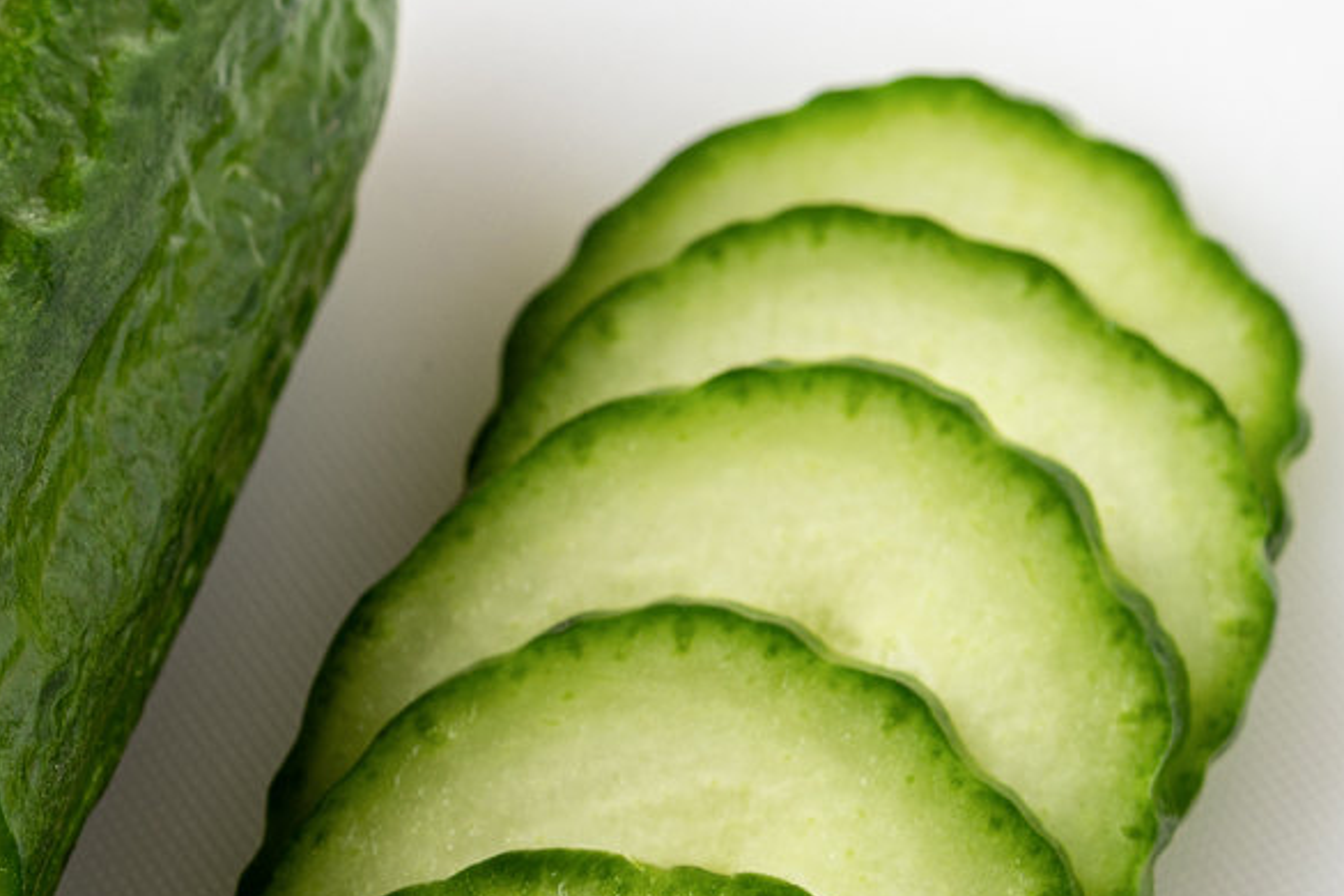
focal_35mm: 164
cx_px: -409
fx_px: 6122
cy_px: 1050
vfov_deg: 8.3
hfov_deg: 12.2
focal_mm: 60
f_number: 10
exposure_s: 1/80
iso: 100
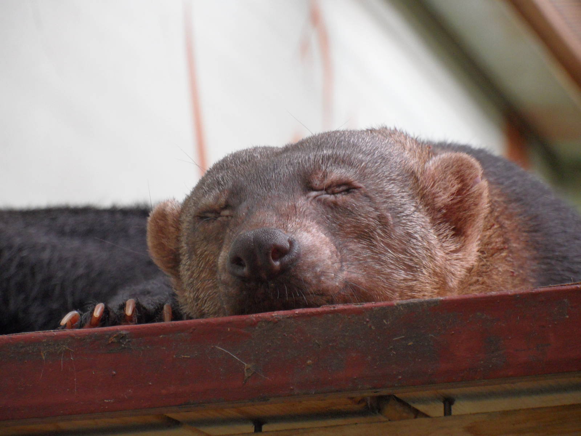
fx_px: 5539
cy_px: 218
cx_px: 290
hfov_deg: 6.0
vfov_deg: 4.5
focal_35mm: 330
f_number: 5.6
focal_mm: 53.3
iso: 200
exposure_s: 1/10
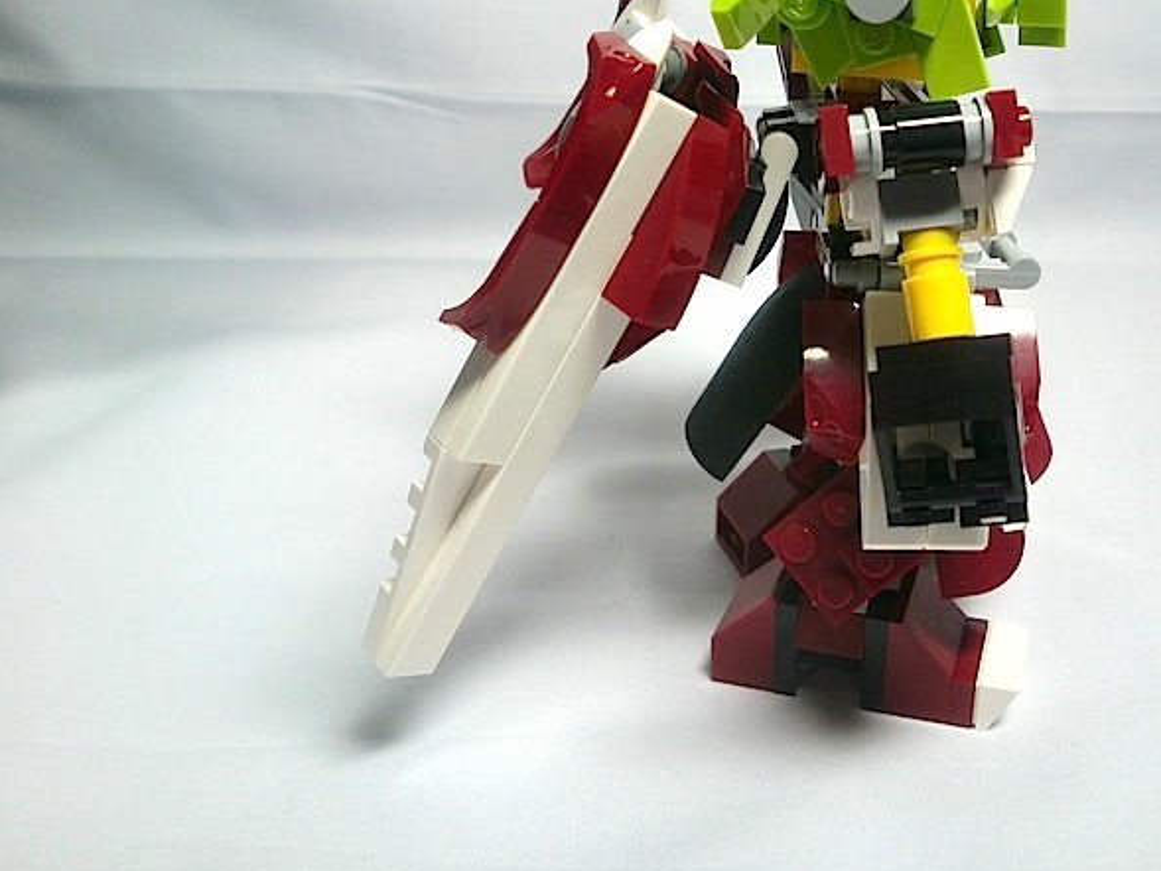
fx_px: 1275
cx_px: 755
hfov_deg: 48.3
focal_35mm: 38
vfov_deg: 37.3
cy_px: 290
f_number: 2.6
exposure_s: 1/100
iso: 64
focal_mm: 4.65
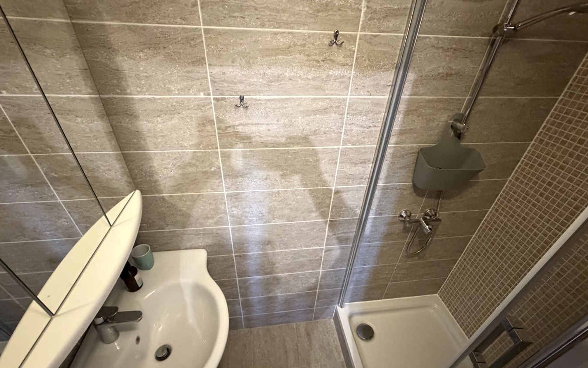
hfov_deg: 97.8
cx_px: 294
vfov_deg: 71.0
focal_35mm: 16
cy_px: 204
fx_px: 256
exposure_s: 1/50
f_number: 2.2
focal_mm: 2.22
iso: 1000
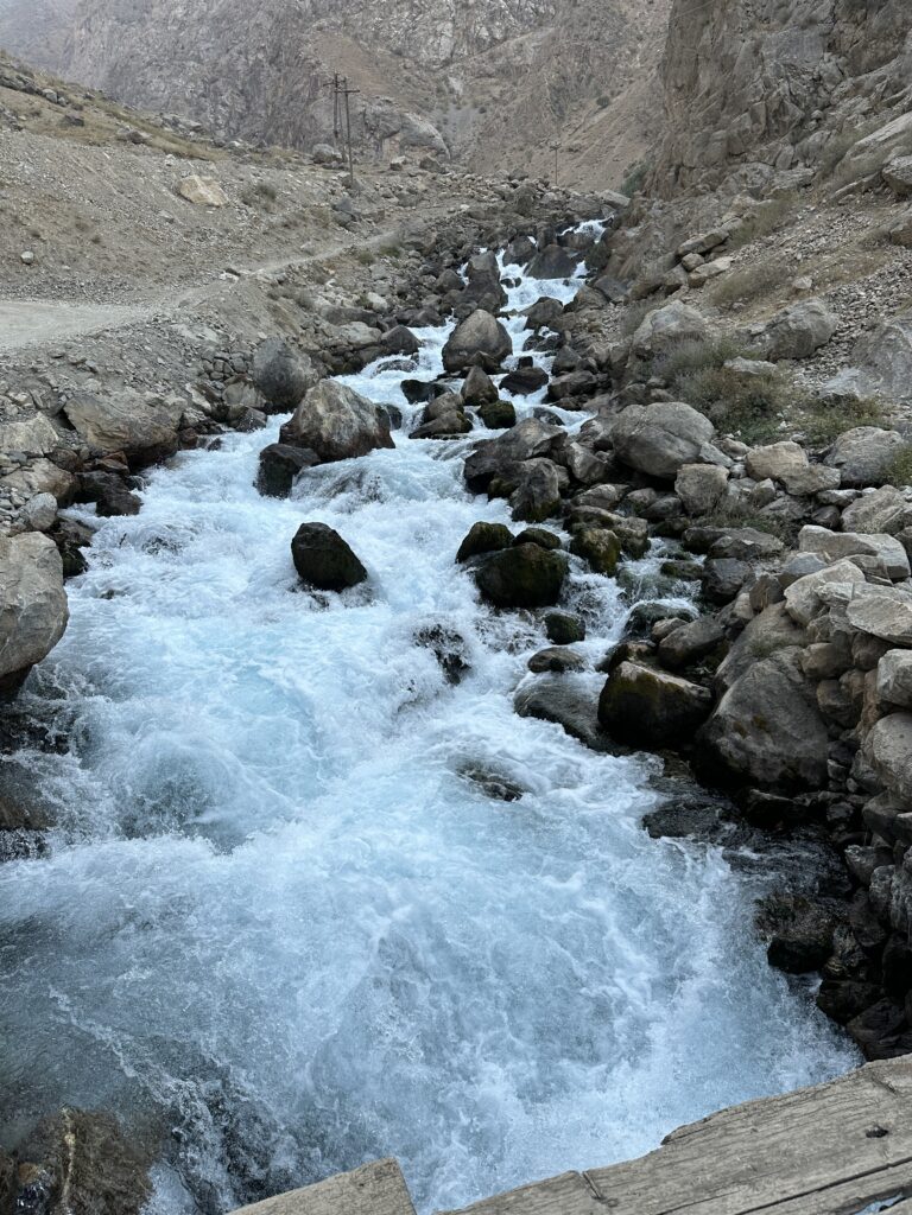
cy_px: 608
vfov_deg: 71.6
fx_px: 843
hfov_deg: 56.8
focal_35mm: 24
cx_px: 456
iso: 80
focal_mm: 6.86
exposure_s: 1/638
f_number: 1.78
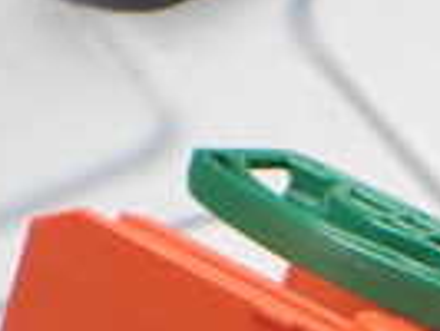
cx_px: 576
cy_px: 444
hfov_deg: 14.0
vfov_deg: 10.7
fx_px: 1718
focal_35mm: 135
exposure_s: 1/200
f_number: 2.3
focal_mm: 5.4
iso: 100
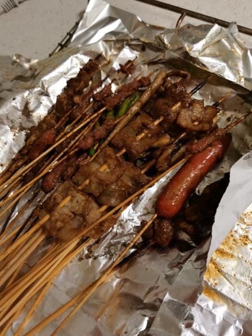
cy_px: 168
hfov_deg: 51.4
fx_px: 262
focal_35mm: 27
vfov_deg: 65.3
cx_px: 126
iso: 125
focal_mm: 5.56
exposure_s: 1/50
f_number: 1.6
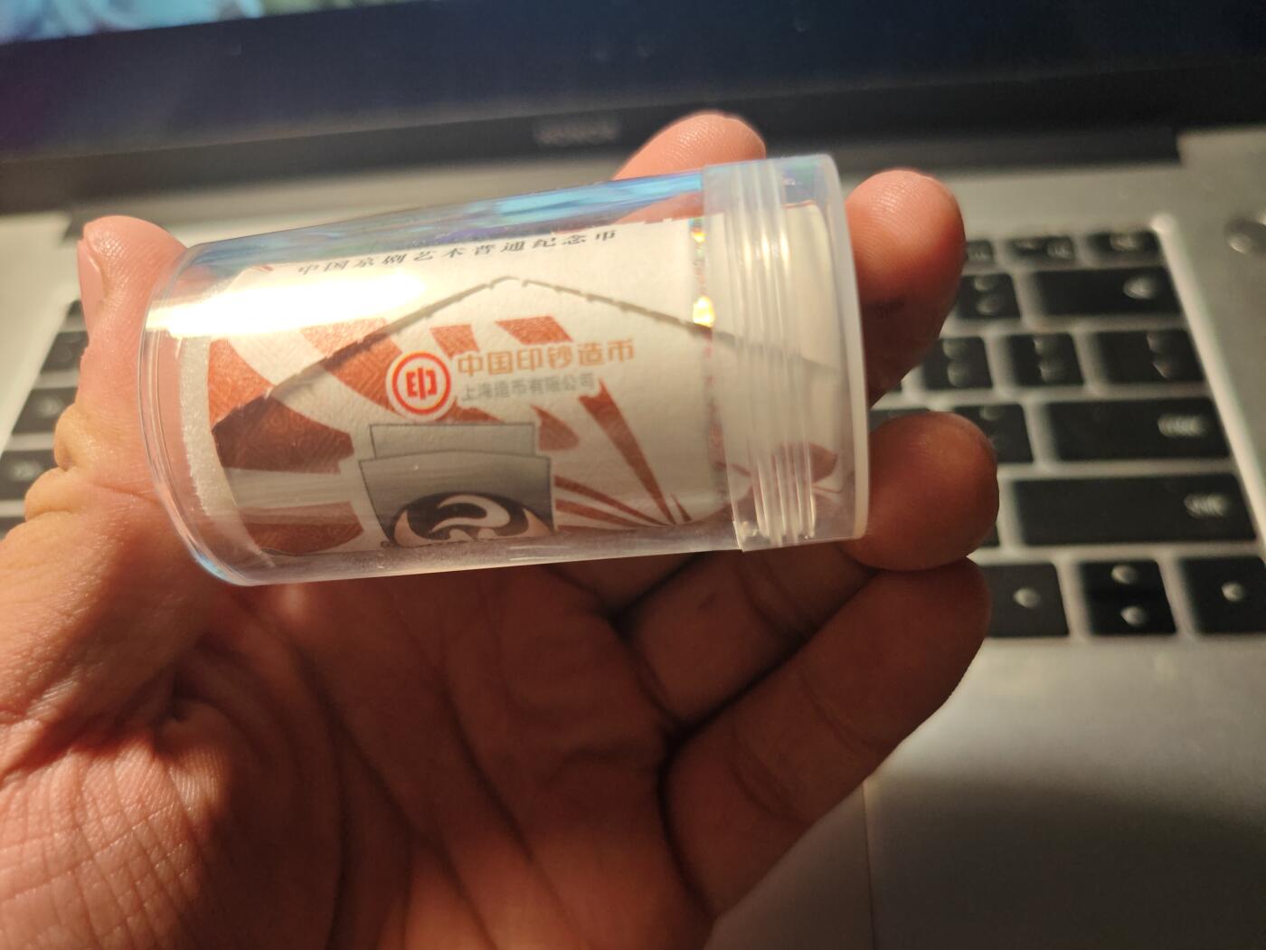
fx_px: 951
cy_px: 475
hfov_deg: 67.3
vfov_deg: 53.1
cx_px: 633
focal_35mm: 26
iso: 160
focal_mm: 5.4
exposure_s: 1/100
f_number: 1.6
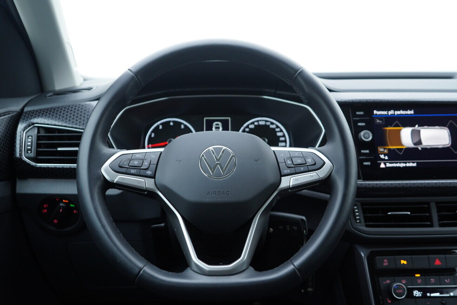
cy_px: 152
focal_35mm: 36
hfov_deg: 53.1
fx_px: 457
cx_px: 228
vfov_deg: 36.9
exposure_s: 1/40
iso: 200
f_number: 2.8
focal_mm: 24
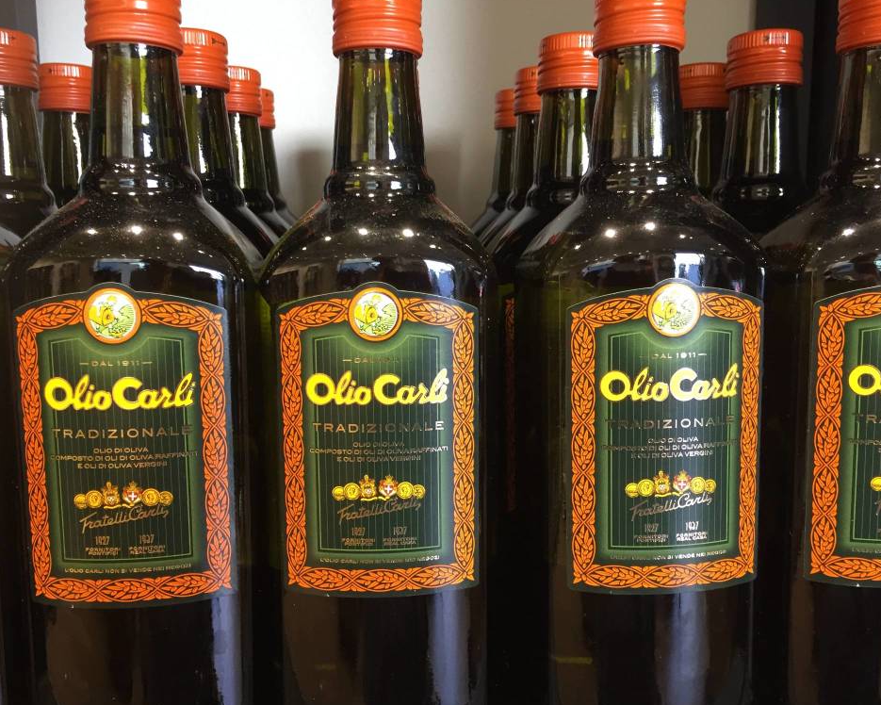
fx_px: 808
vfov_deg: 47.1
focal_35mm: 31
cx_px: 435
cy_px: 355
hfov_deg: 57.2
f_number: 2.2
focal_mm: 4.15
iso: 125
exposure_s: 1/33
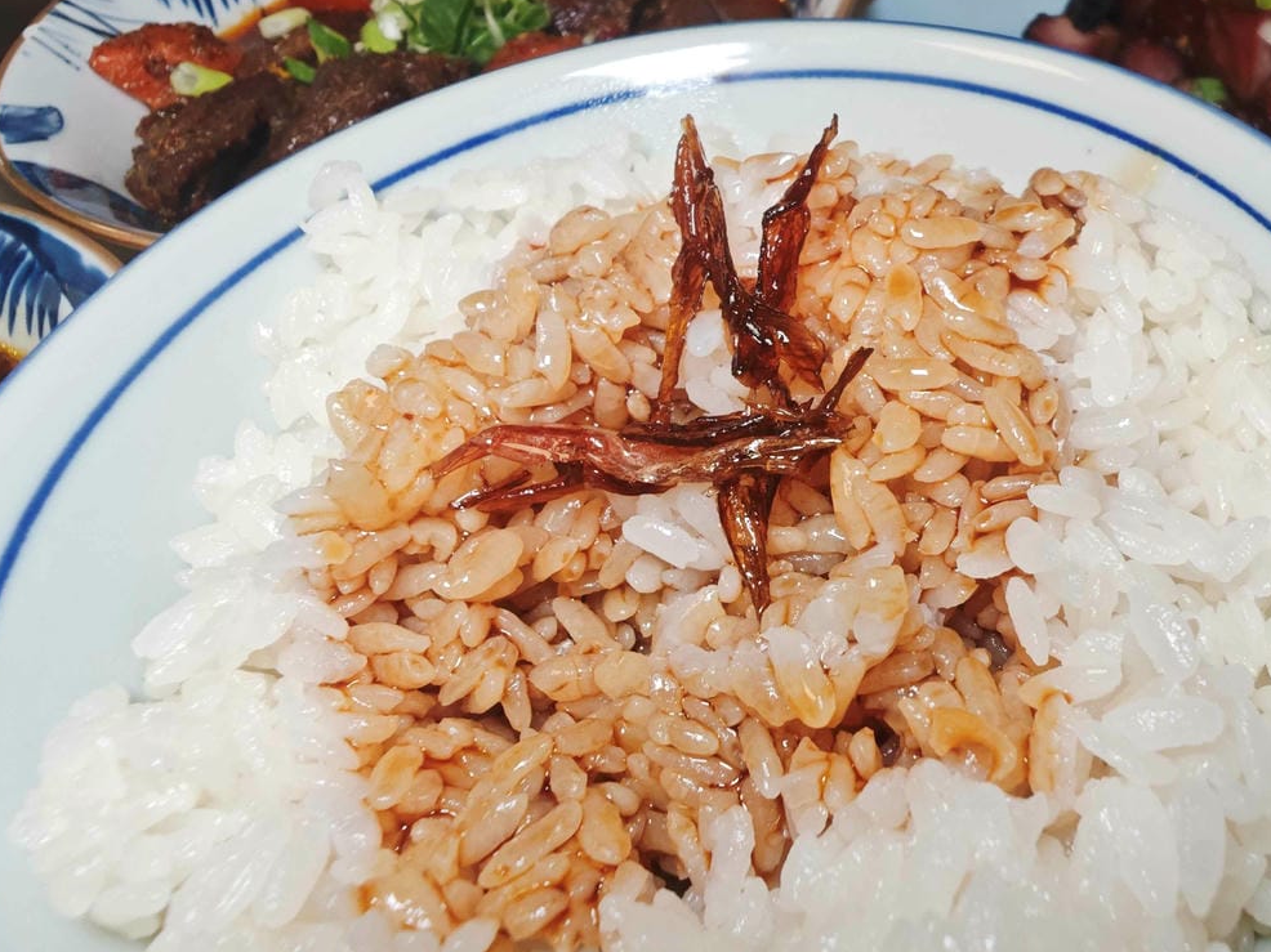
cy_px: 482
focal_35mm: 28
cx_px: 677
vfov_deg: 49.7
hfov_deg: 63.4
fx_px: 1028
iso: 100
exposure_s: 1/120
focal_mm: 2.03
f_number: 1.8
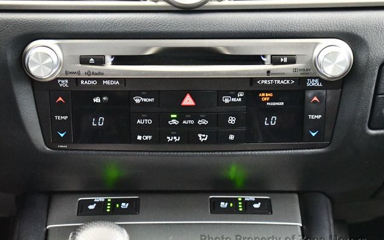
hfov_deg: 19.5
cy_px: 122
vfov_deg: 12.2
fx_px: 1120
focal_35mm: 107
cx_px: 193
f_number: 5.6
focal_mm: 52
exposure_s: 1/30
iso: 12800
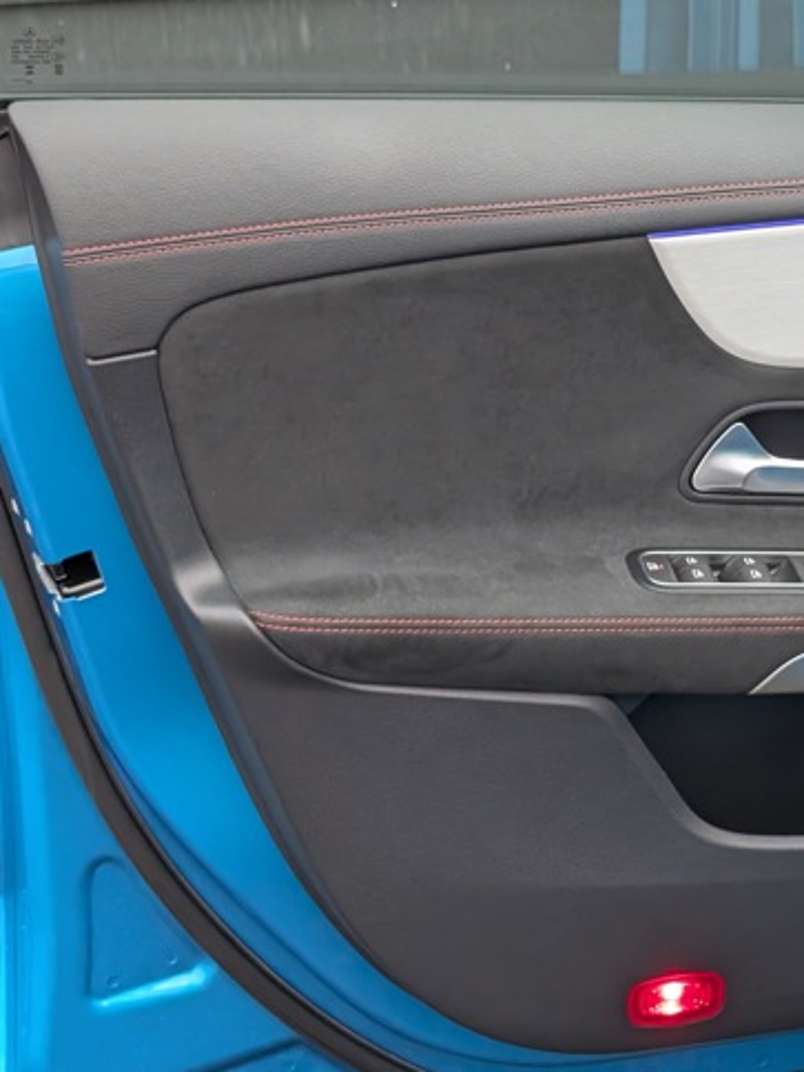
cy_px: 529
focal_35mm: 81
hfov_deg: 17.8
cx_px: 780
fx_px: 2508
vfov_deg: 24.1
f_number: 1.68
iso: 335
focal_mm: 6.9
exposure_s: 1/422
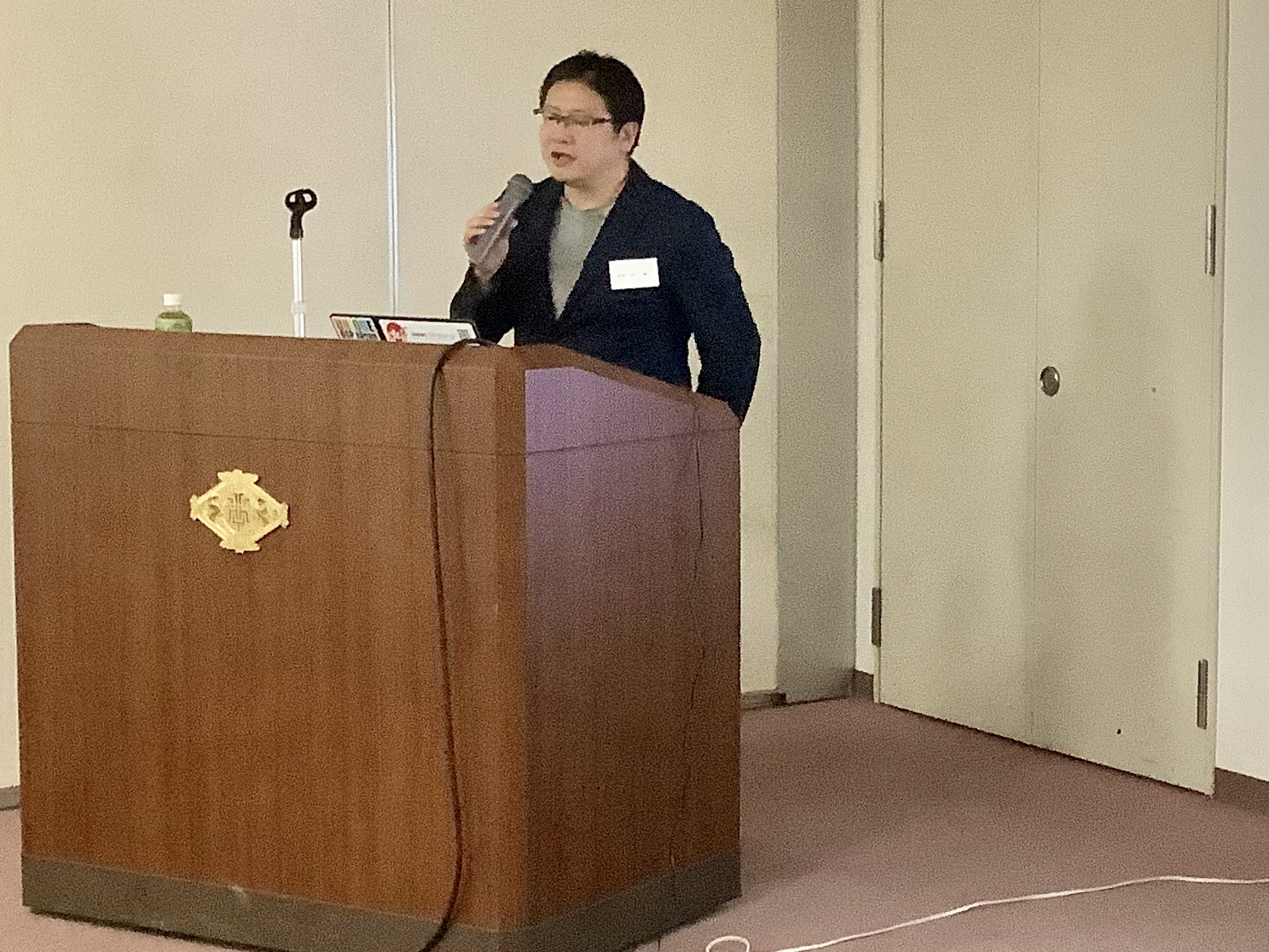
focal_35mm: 68
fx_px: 2493
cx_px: 1248
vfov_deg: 21.6
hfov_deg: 27.1
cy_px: 466
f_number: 2.4
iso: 250
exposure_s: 1/60
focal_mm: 3.3
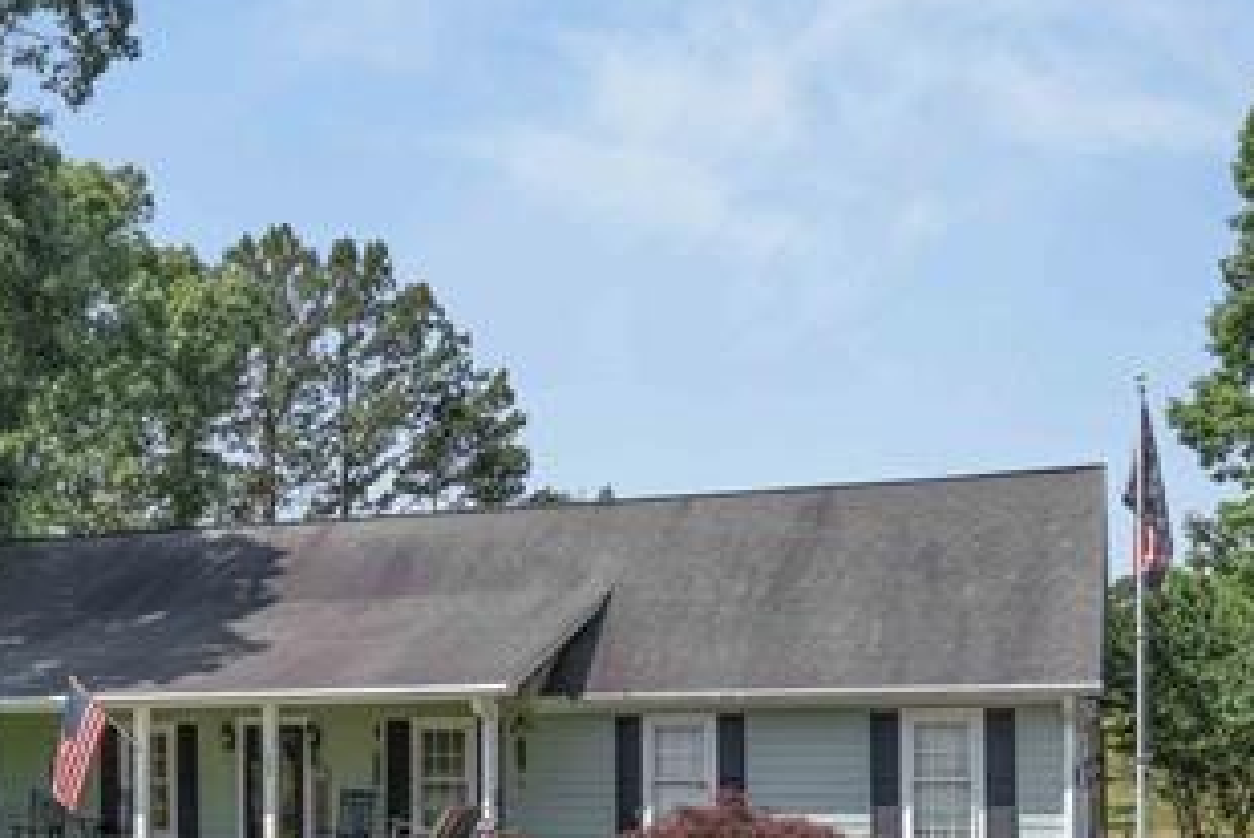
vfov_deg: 38.2
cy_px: 696
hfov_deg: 56.7
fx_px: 1150
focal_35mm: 33
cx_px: 494
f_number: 9
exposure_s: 1/250
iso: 160
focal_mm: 16
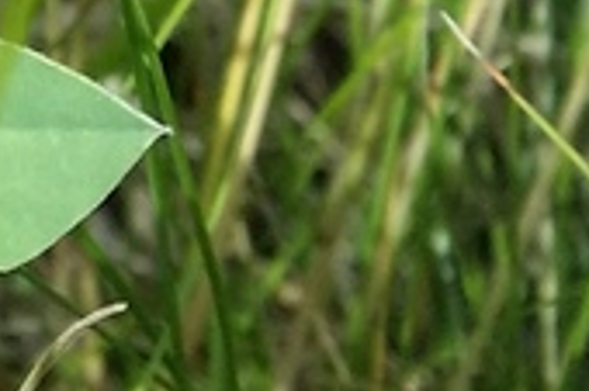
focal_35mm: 258
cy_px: -439
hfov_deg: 6.8
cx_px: -1438
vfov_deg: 5.2
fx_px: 4217
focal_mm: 4.13
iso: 50
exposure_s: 1/618
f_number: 2.2
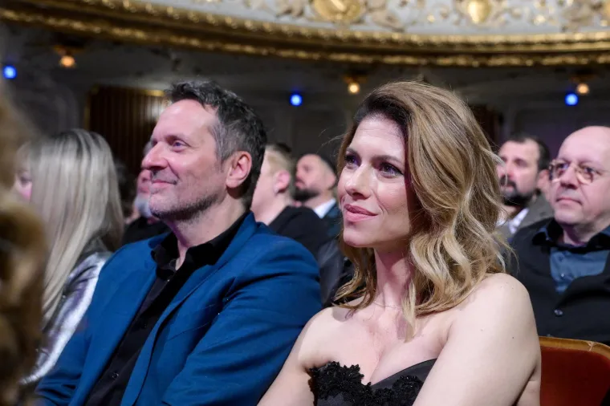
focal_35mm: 39
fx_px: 661
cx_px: 305
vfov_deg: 34.2
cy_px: 203
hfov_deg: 49.6
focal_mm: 39
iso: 4000
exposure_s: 1/125
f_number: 4
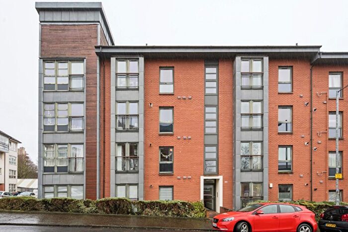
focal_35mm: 19
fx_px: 184
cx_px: 174
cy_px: 116
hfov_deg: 86.9
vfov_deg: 64.6
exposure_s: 1/60
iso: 250
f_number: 8
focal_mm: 19
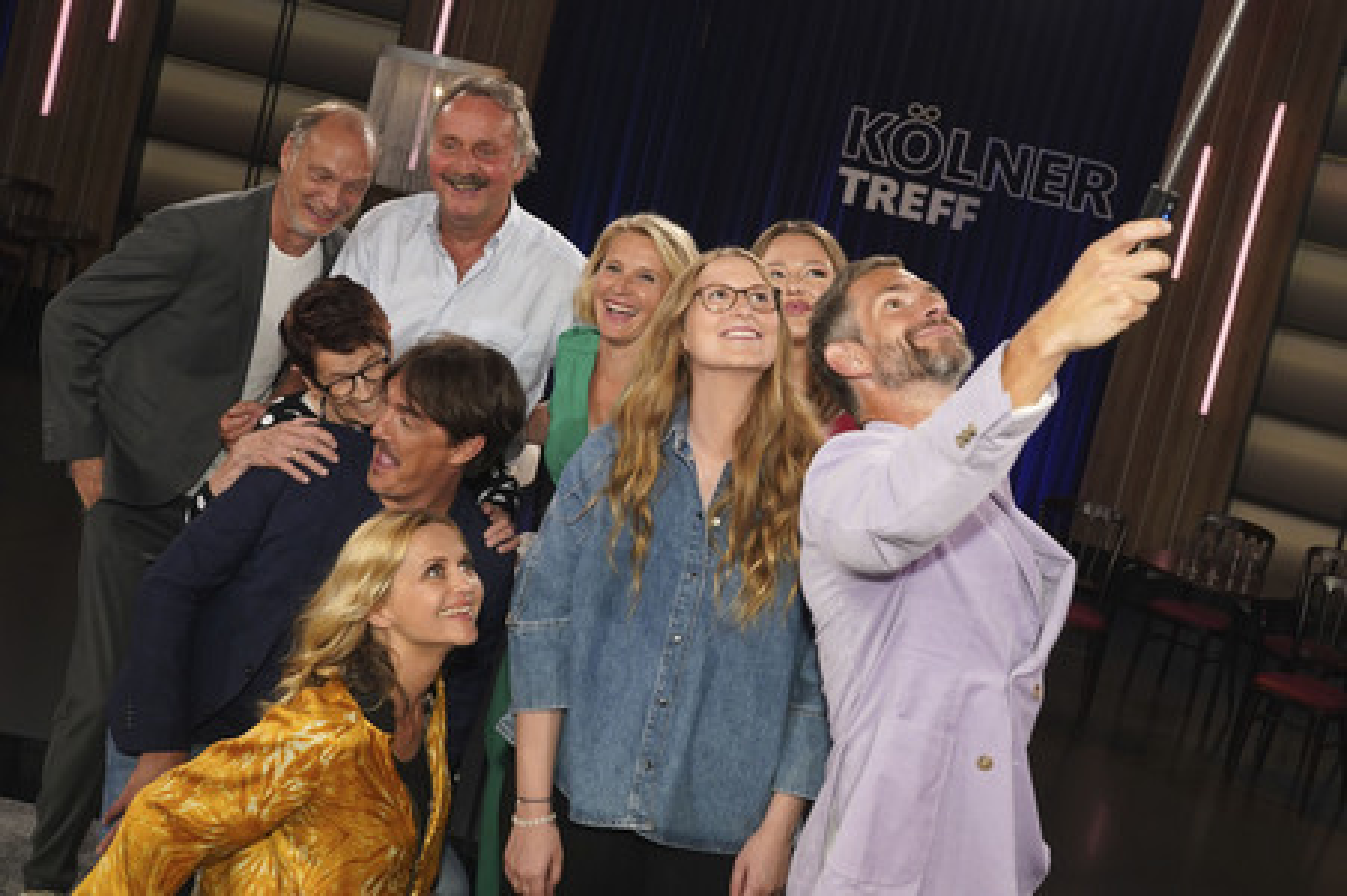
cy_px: 448
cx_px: 674
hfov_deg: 47.4
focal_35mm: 41
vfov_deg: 32.6
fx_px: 1533
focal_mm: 41
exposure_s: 1/200
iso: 1600
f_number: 5
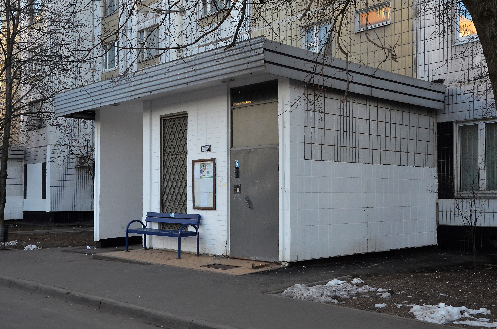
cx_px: 248
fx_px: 579
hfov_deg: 46.5
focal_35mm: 42
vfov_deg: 31.8
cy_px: 164
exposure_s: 1/320
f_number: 9
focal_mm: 28
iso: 1600
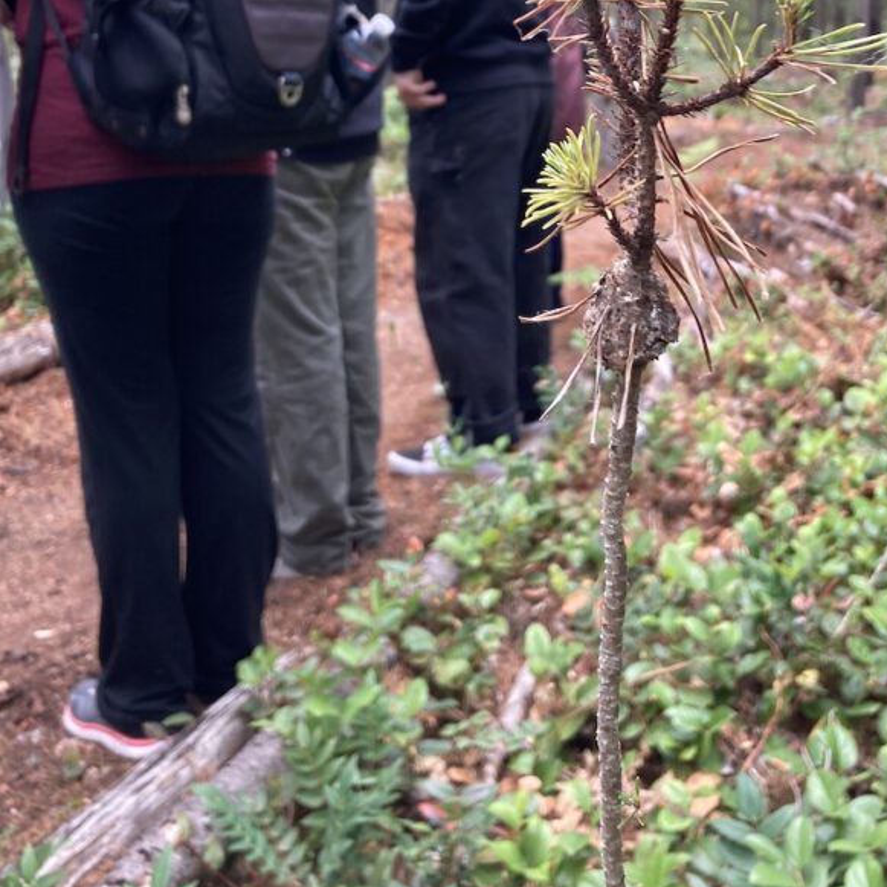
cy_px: 121
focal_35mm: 45
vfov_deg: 35.7
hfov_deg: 37.5
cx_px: 482
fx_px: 1305
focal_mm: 3.99
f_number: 1.8
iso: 50
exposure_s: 1/120
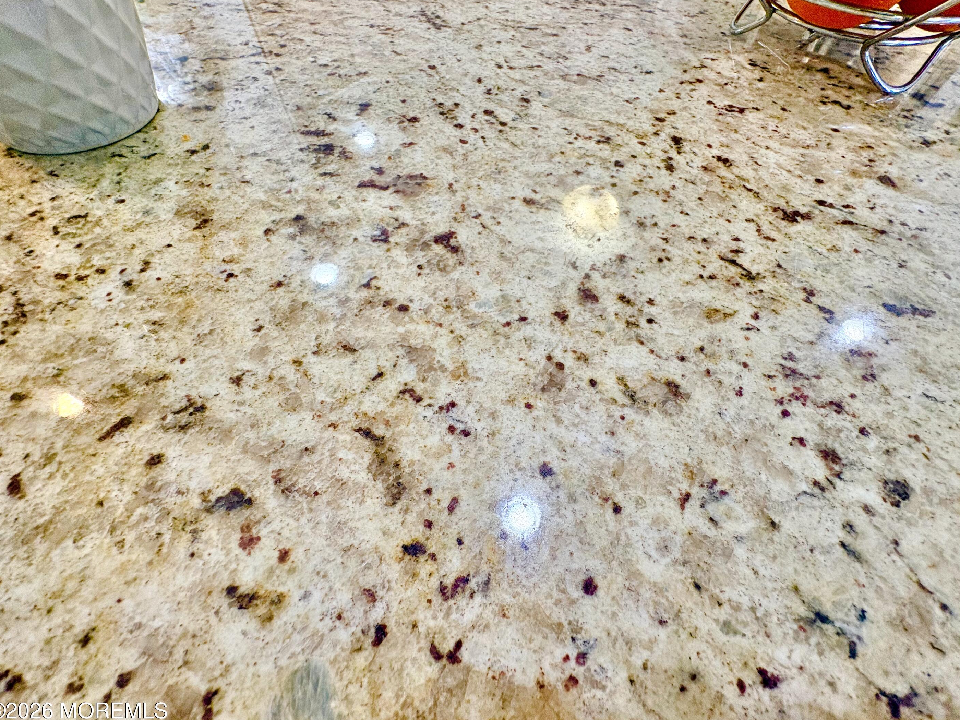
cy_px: 360
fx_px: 416
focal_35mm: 15
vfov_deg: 81.7
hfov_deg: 98.1
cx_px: 502
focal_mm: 2.22
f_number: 2.2
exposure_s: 1/120
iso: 200
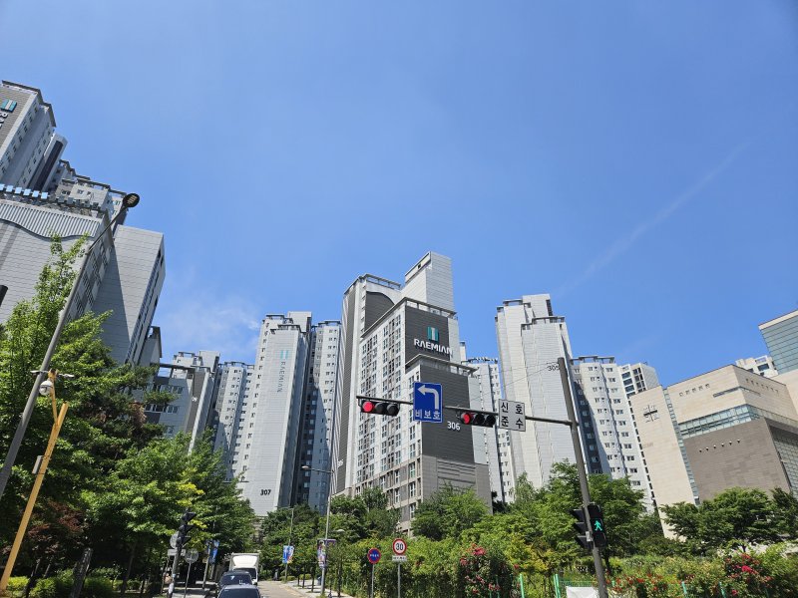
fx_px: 530
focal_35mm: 23
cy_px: 299
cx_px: 399
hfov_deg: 73.9
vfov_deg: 58.9
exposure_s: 1/2593
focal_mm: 5.4
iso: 25
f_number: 1.8
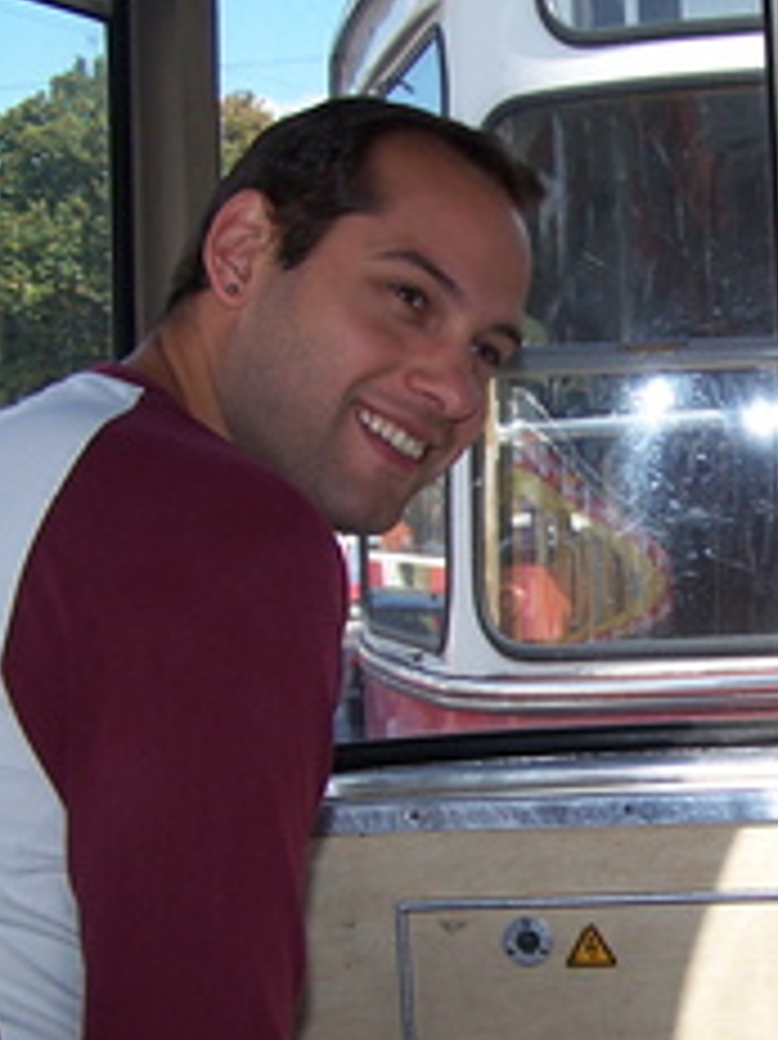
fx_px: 2220
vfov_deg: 26.3
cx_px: 823
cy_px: 639
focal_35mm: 74
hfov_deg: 19.2
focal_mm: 6.3
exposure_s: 1/500
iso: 80
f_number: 2.8
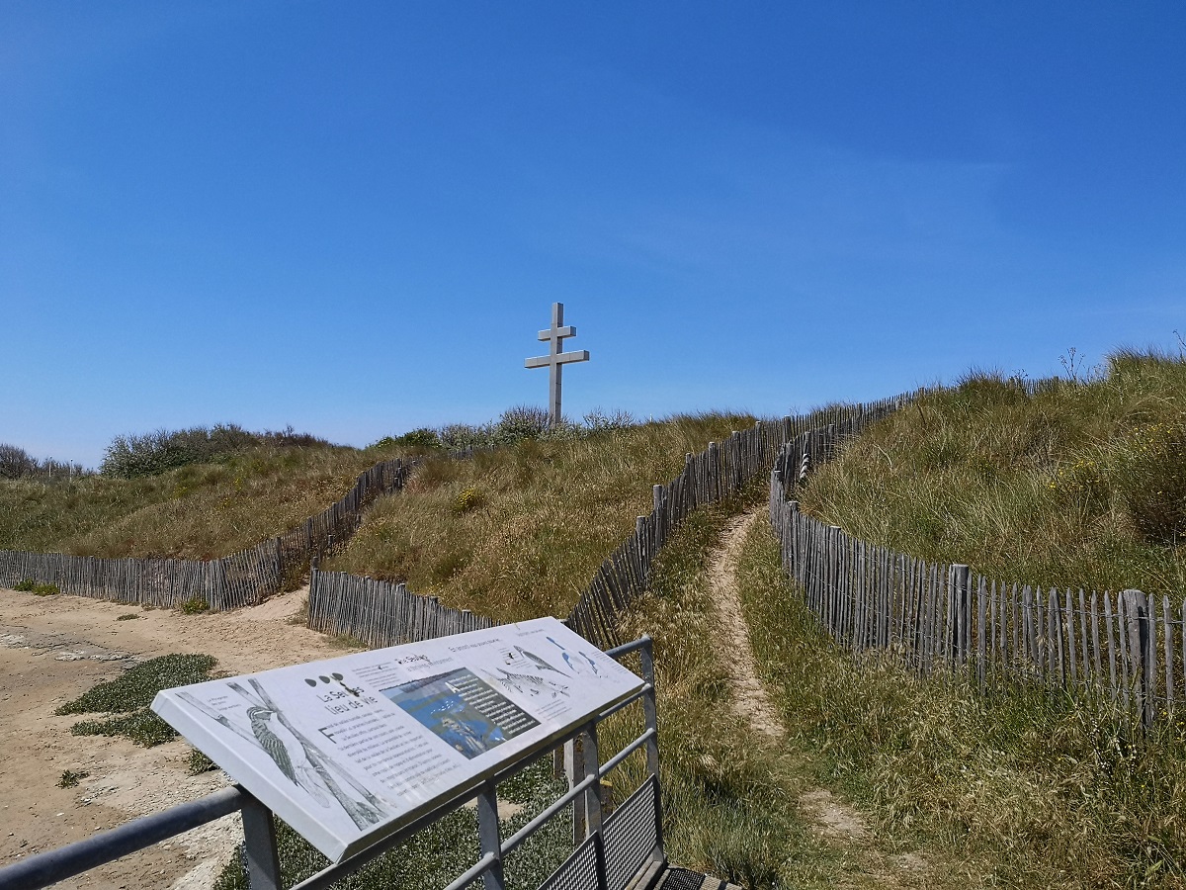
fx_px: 925
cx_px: 593
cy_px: 445
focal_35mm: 27
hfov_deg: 65.3
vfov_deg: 51.4
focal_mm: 3.95
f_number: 1.8
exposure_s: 1/3460
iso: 50
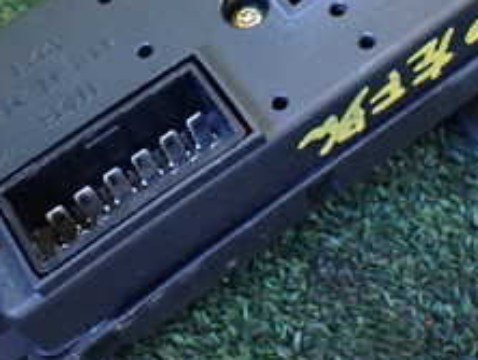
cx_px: 312
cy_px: -4
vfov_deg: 17.8
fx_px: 1120
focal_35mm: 81
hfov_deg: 24.0
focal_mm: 5.4
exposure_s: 1/30
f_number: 2.3
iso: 800
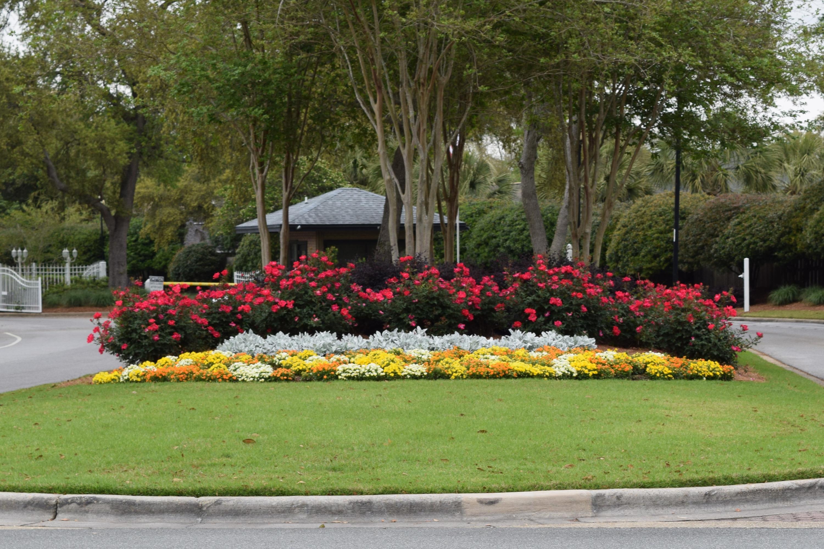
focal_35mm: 82
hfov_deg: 24.6
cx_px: 412
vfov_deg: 16.6
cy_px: 274
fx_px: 1888
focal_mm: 55
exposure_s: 1/250
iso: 280
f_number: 8
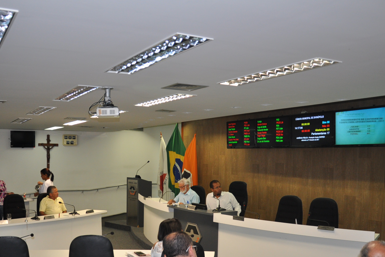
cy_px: 178
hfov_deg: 50.4
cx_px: 154
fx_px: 406
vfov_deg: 34.6
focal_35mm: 38
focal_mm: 18
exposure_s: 1/60
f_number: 3.5
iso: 500
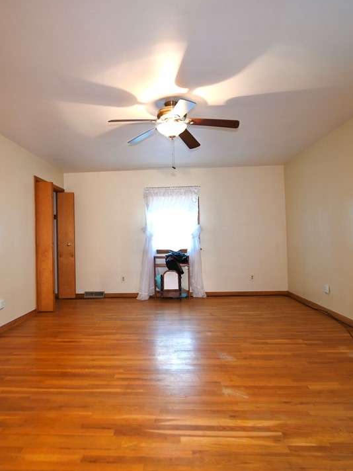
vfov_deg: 76.4
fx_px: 299
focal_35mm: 22
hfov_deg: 60.9
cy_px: 232
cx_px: 158
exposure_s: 1/1.6
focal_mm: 10
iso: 50
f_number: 4
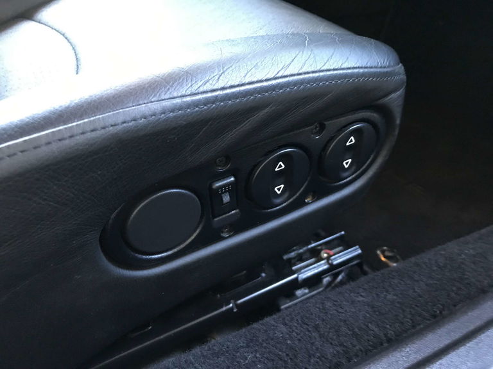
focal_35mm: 28
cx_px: 246
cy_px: 184
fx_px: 399
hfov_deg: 63.4
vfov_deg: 49.7
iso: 80
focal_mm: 3.99
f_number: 1.8
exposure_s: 1/7
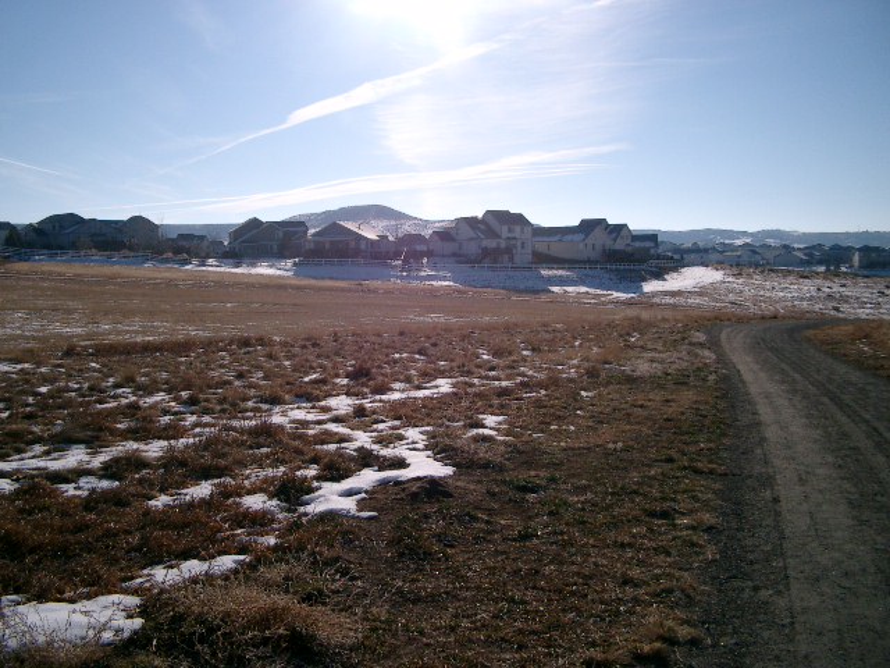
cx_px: 445
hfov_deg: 50.1
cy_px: 334
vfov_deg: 38.7
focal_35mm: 37
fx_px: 951
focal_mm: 7.6
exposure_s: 1/2000
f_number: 5
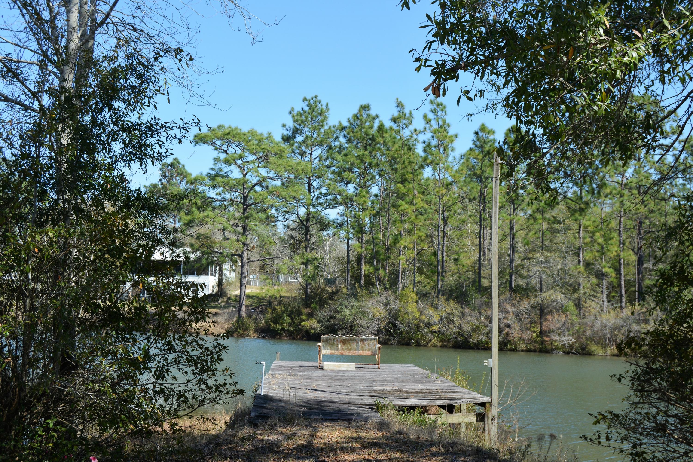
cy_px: 231
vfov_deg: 26.5
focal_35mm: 51
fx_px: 982
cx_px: 346
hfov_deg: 38.9
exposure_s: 1/250
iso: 180
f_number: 8
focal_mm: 34
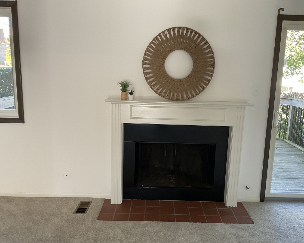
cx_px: 162
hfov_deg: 57.1
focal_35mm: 31
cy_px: 123
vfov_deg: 47.1
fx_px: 279
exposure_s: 1/60
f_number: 1.8
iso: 64
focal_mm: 3
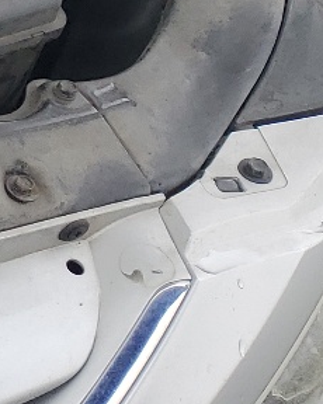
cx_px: -795
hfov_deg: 8.3
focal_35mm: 141
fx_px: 1687
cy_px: -191
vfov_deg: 13.0
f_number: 1.5
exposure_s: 1/417
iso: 50
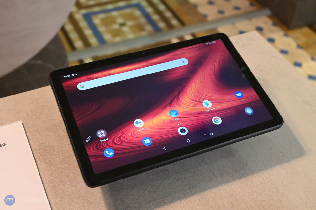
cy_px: 105
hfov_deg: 43.0
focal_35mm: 46
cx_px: 158
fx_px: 402
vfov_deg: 29.4
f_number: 4.8
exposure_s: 1/60
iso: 3200
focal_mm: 30.5
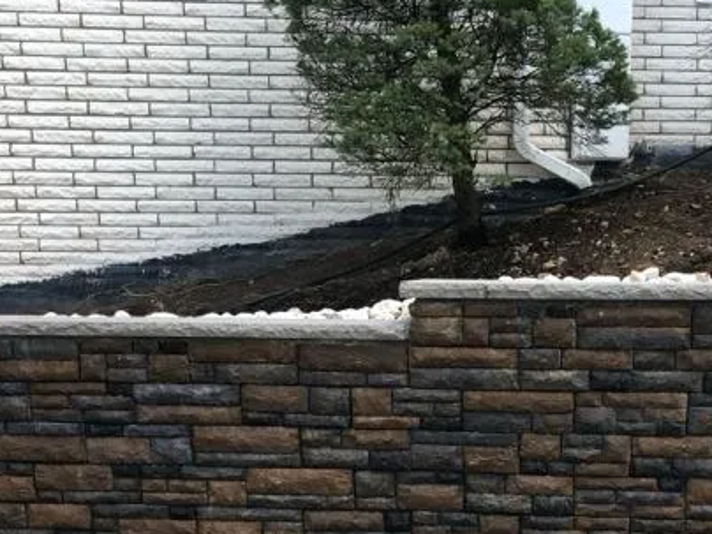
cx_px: 569
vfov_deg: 24.3
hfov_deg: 32.3
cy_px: 512
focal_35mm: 58
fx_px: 1193
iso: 20
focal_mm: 4
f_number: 1.8
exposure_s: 1/120
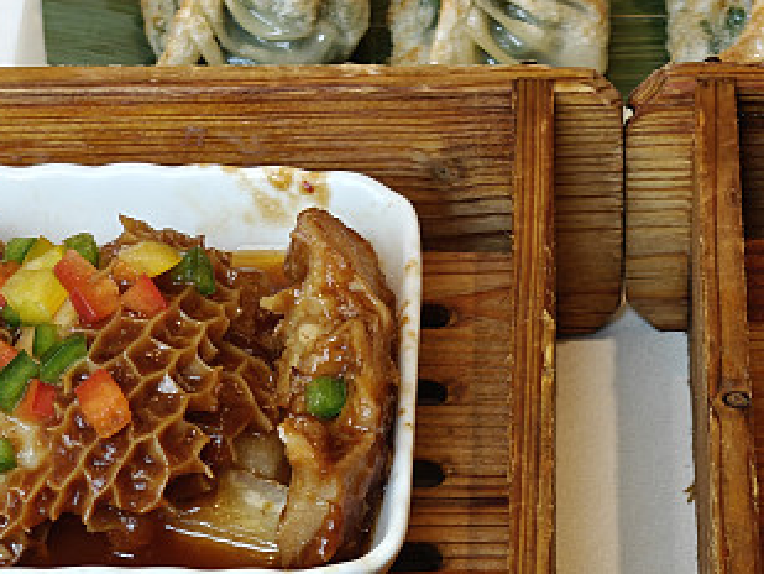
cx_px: 596
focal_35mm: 181
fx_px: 3996
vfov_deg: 8.1
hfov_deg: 10.9
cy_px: 635
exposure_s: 1/100
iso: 250
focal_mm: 13.3
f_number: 2.6
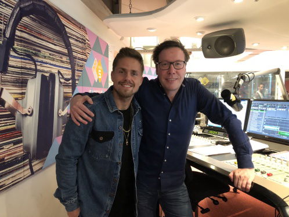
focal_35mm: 28
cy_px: 108
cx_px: 144
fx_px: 234
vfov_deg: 49.9
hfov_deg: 63.4
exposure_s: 1/5
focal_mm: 3.99
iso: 100
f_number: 1.8
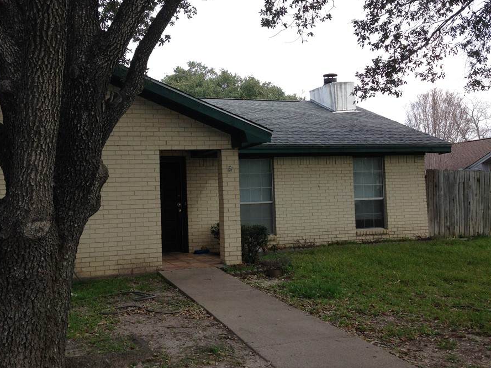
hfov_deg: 48.9
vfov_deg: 37.7
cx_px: 215
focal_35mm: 38
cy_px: 173
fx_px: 539
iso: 50
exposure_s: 1/583
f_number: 2.4
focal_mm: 4.12
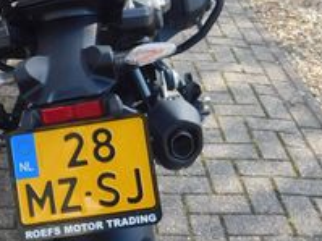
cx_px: 71
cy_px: 61
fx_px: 688
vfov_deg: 19.7
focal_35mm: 74
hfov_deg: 25.9
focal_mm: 4
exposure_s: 1/250
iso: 125
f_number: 3
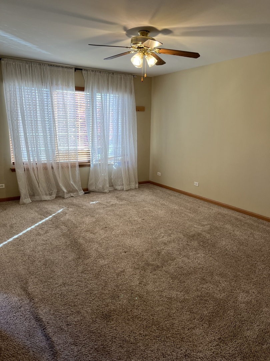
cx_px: 135
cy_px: 180
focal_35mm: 26
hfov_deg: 53.1
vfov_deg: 67.3
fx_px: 270
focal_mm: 5.1
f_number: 1.6
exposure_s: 1/120
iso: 100
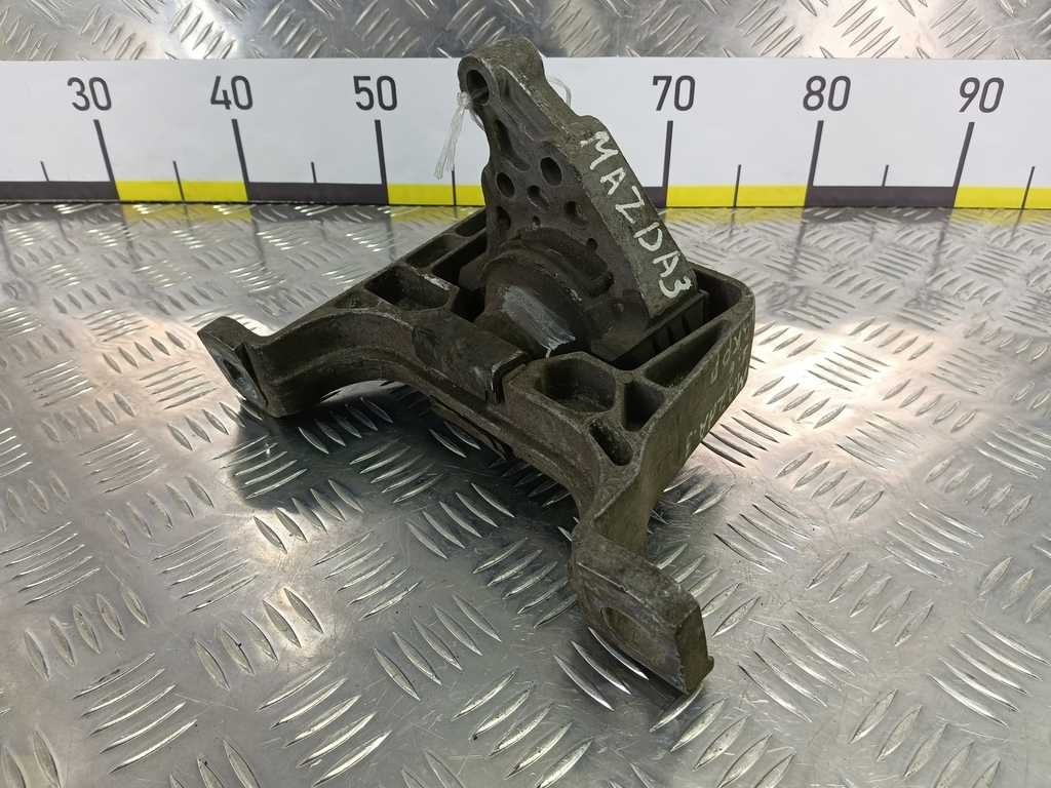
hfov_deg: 73.9
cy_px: 394
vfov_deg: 58.9
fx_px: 698
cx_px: 526
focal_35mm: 23
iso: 83
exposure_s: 1/50
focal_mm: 4.11
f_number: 1.6
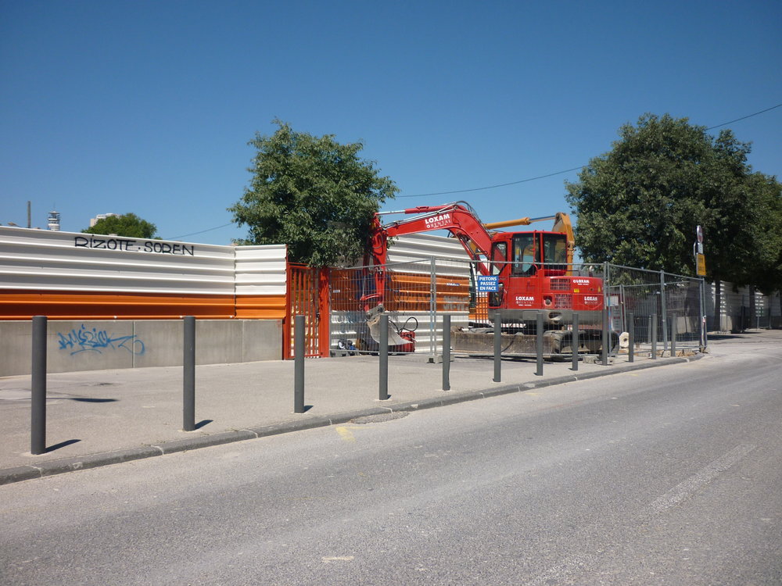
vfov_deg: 42.9
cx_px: 391
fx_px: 745
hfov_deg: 55.4
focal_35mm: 33
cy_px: 293
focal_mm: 5.5
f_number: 8
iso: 80
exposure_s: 1/250
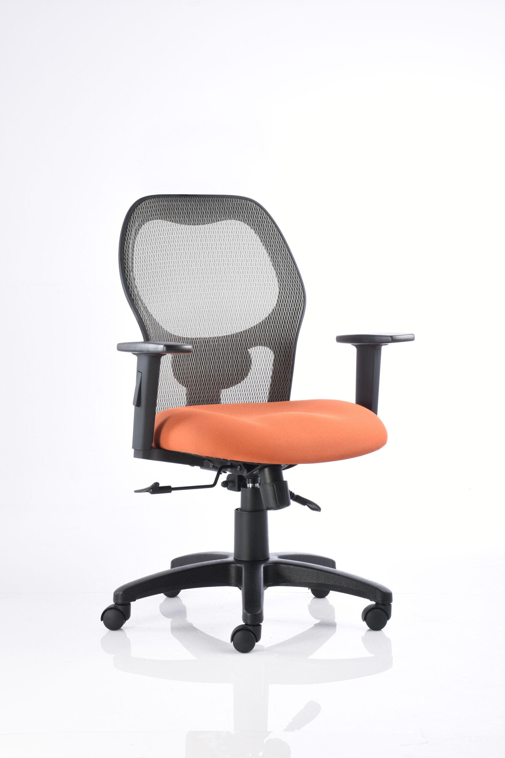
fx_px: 1767
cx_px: 252
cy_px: 379
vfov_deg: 24.2
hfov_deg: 16.3
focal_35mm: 84
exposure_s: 1/50
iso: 125
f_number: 14
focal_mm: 56
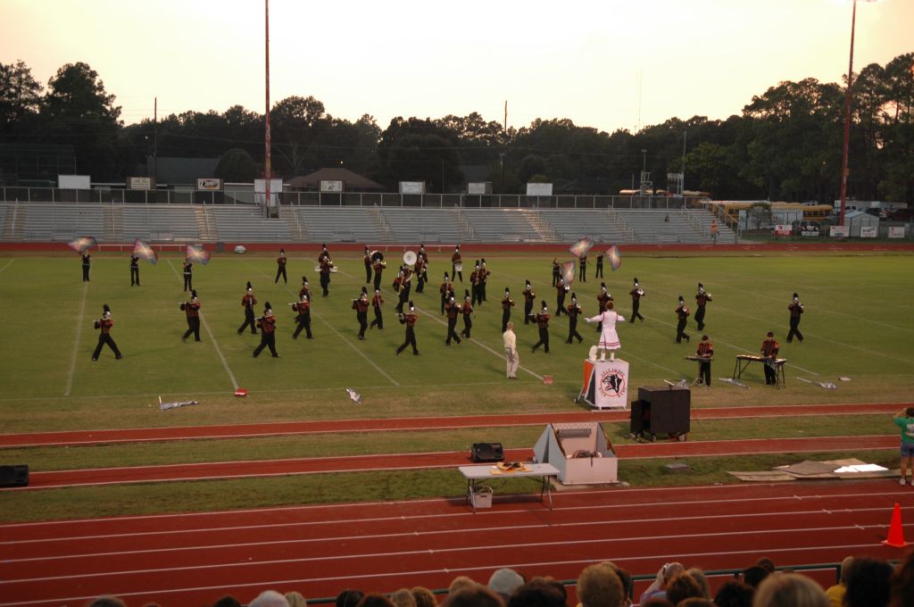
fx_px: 1217
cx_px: 457
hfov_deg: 41.2
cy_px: 304
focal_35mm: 48
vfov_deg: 28.0
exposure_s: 1/60
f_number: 2.8
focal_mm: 32
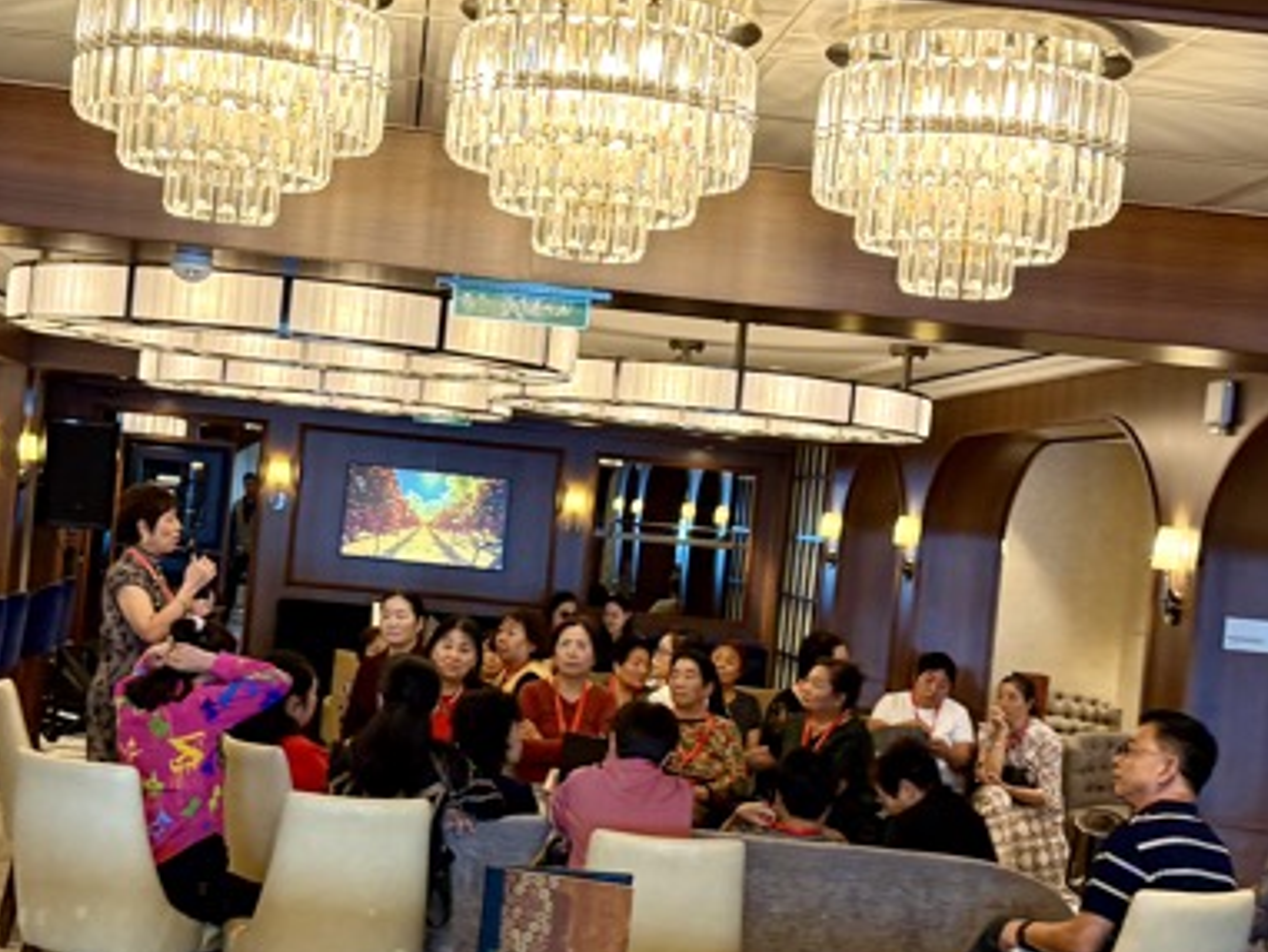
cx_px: 489
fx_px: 2308
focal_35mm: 63
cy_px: 493
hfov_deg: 30.6
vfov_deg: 23.3
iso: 200
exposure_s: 1/49
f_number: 1.78
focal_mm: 6.76
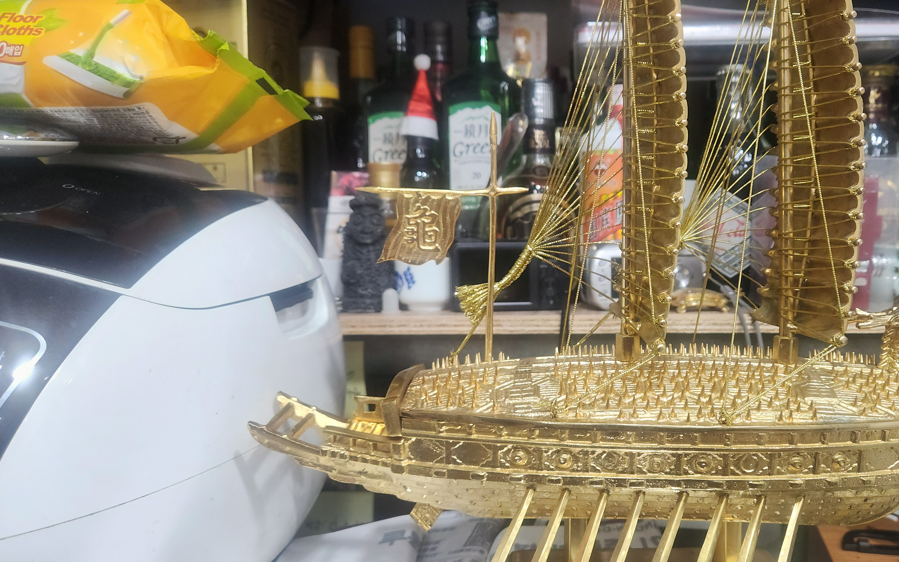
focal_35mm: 32
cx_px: 589
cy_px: 287
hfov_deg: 58.5
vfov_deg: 39.4
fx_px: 784
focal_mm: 5.4
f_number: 1.8
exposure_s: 1/60
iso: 80
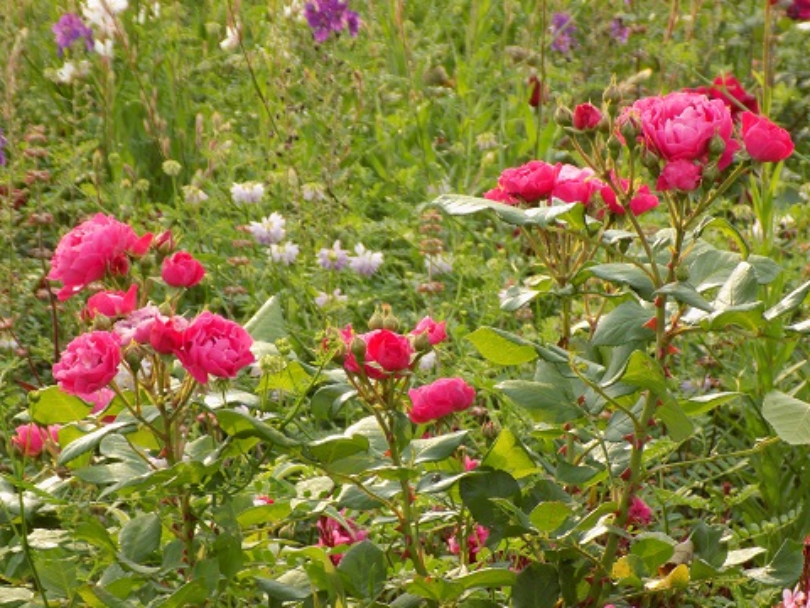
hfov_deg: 11.8
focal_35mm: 168
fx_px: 3931
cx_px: 405
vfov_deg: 8.8
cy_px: 304
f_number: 5.3
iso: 80
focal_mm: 29.9
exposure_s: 1/80
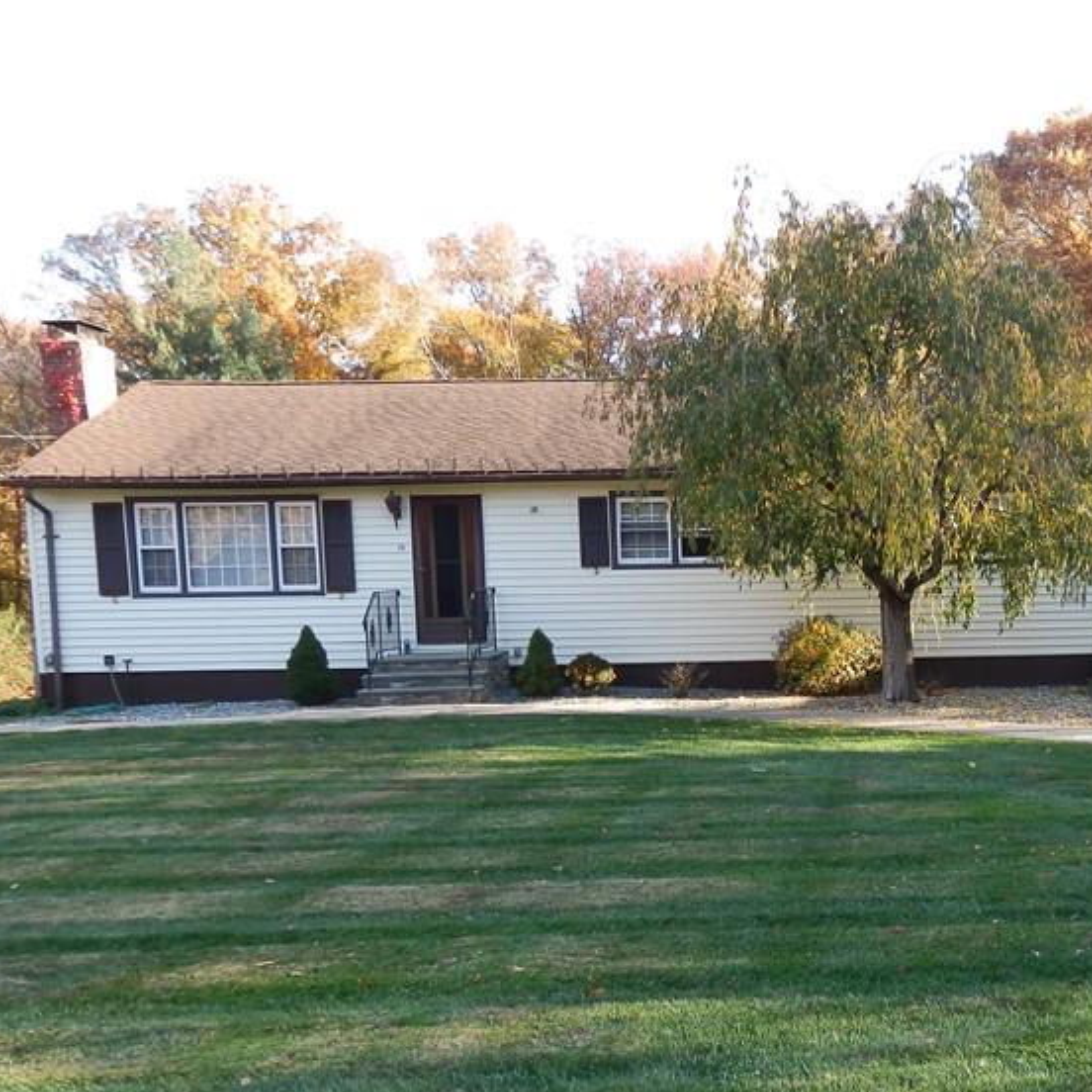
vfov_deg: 40.5
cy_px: 712
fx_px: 1463
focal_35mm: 41
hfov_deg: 38.8
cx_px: 928
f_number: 3
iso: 80
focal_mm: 4.5
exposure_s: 1/125
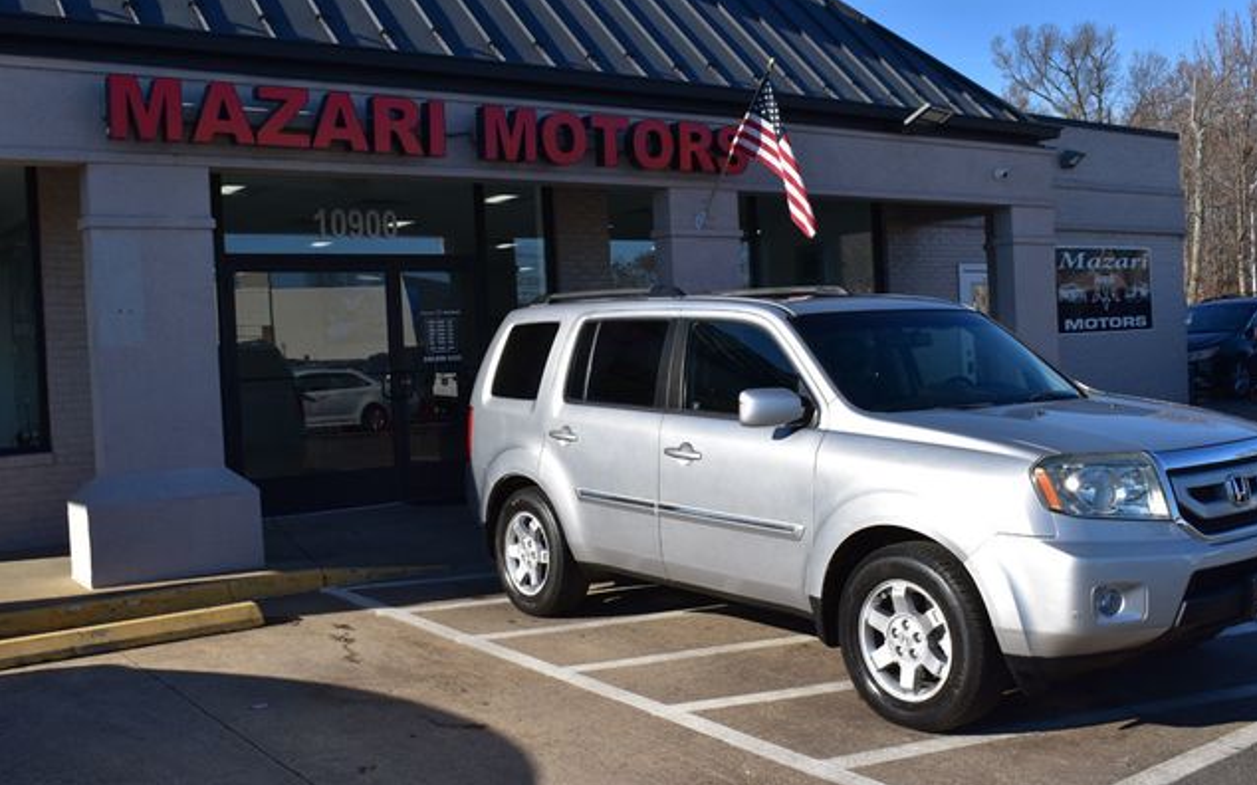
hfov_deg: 52.8
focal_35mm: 37
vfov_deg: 34.4
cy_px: 383
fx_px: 1267
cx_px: 632
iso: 320
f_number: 11
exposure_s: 1/500
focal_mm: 24
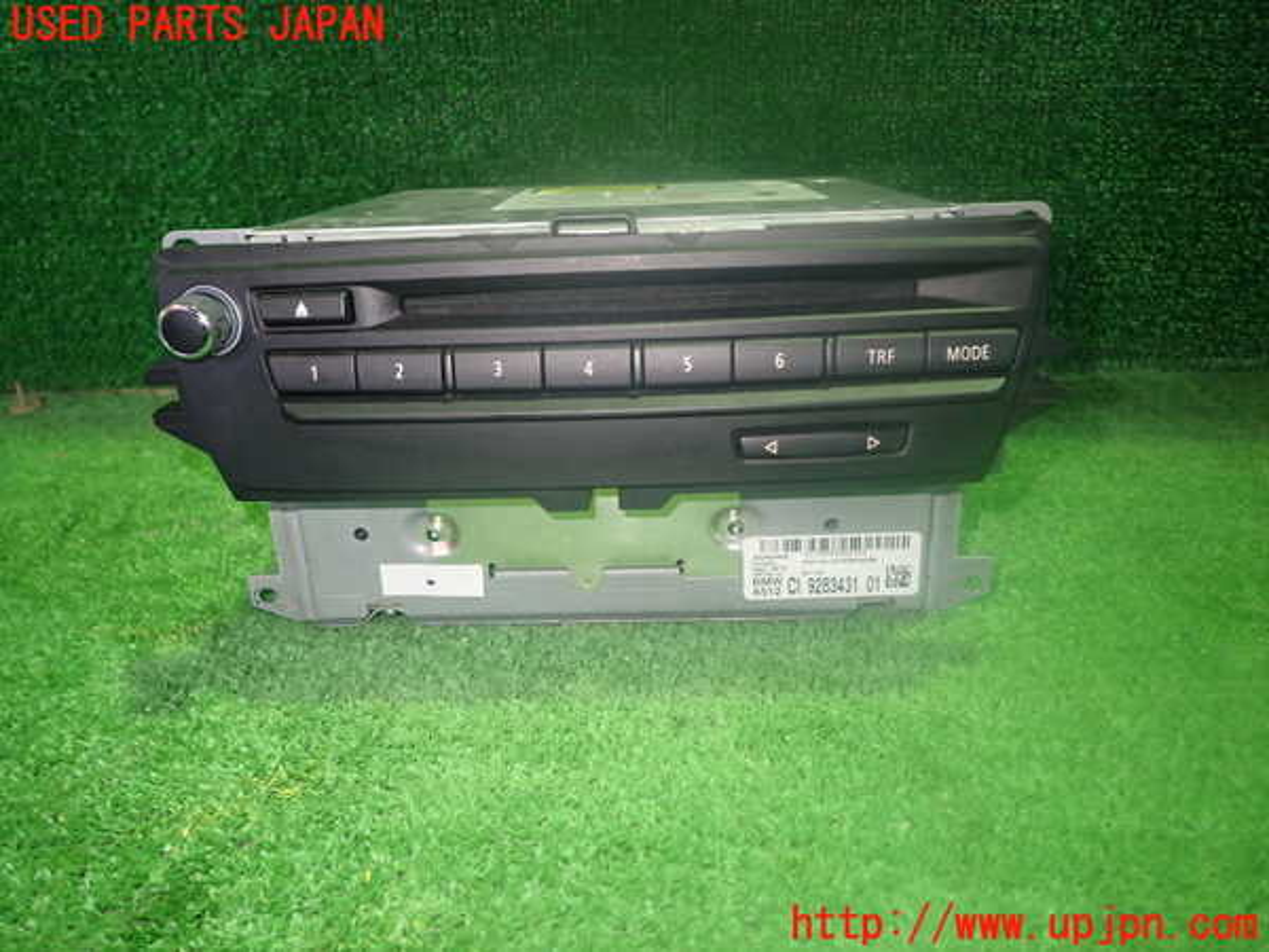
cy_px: 476
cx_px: 634
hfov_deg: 69.4
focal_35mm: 25
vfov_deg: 54.9
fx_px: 916
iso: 400
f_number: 2
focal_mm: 4.5
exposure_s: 1/30
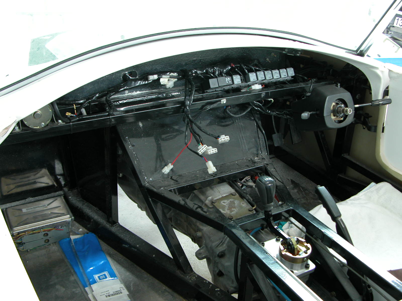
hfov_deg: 47.9
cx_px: 201
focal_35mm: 39
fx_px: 453
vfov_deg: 36.8
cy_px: 150
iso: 100
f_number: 2.9
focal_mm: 10
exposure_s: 1/14.3
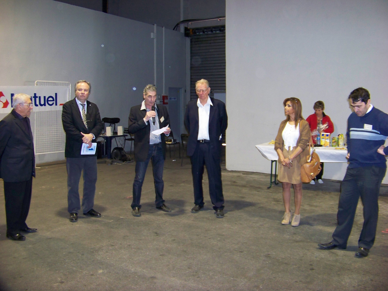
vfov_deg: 39.7
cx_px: 194
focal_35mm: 36
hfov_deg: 51.4
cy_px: 146
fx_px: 404
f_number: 2.8
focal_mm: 5.85
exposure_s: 1/30
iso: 200
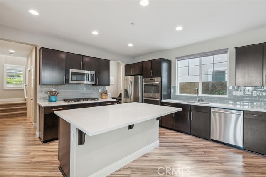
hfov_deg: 96.8
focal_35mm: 16
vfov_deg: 73.7
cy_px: 88
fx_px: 118
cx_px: 133
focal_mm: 16
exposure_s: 1/8
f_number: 8
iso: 200
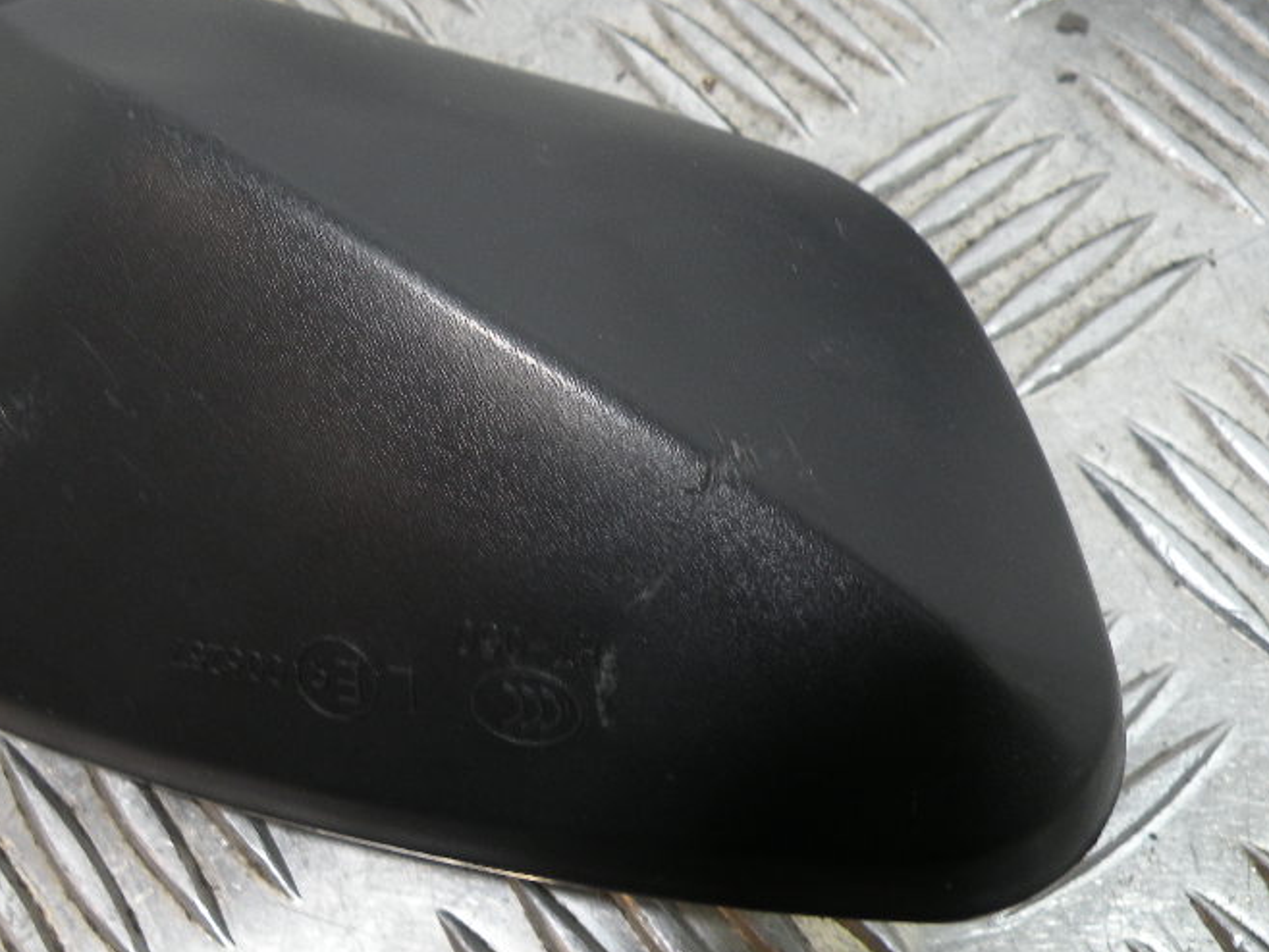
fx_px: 1540
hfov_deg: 44.5
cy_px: 495
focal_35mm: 42
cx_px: 494
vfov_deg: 34.4
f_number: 2.8
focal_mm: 4.7
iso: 71
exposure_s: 1/59.8
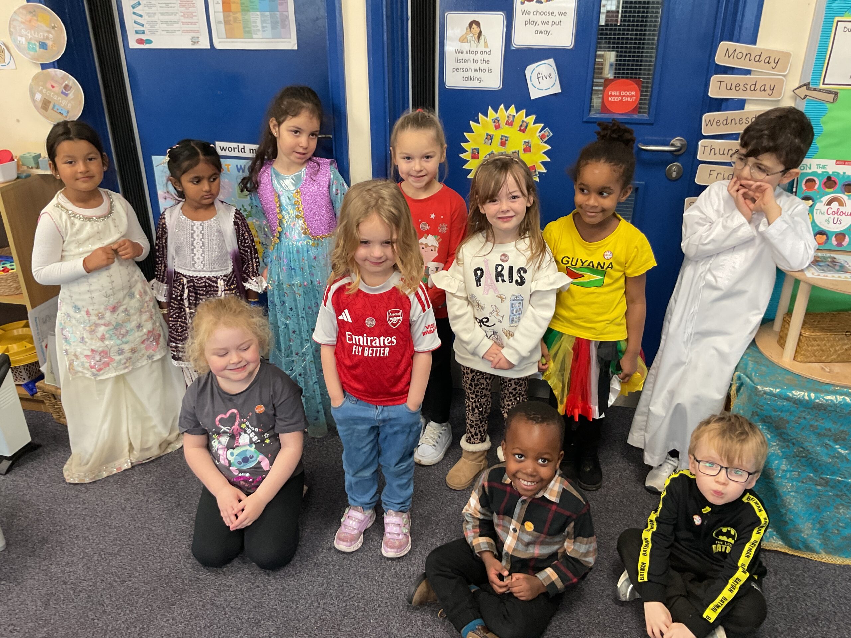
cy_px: 319
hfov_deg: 61.7
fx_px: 713
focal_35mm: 29
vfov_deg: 48.2
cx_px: 426
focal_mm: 3
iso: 125
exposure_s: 1/60
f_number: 1.8
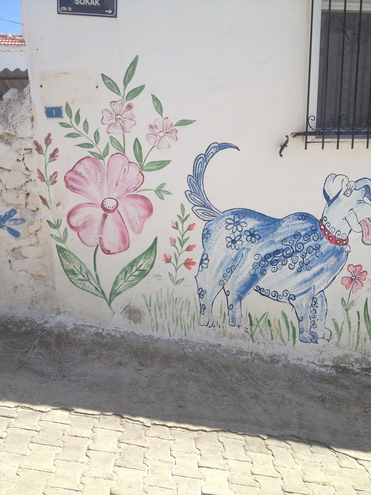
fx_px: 500
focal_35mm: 35
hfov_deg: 40.7
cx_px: 186
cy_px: 248
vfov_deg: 52.6
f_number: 2.4
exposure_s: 1/1346
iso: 50
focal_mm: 4.28
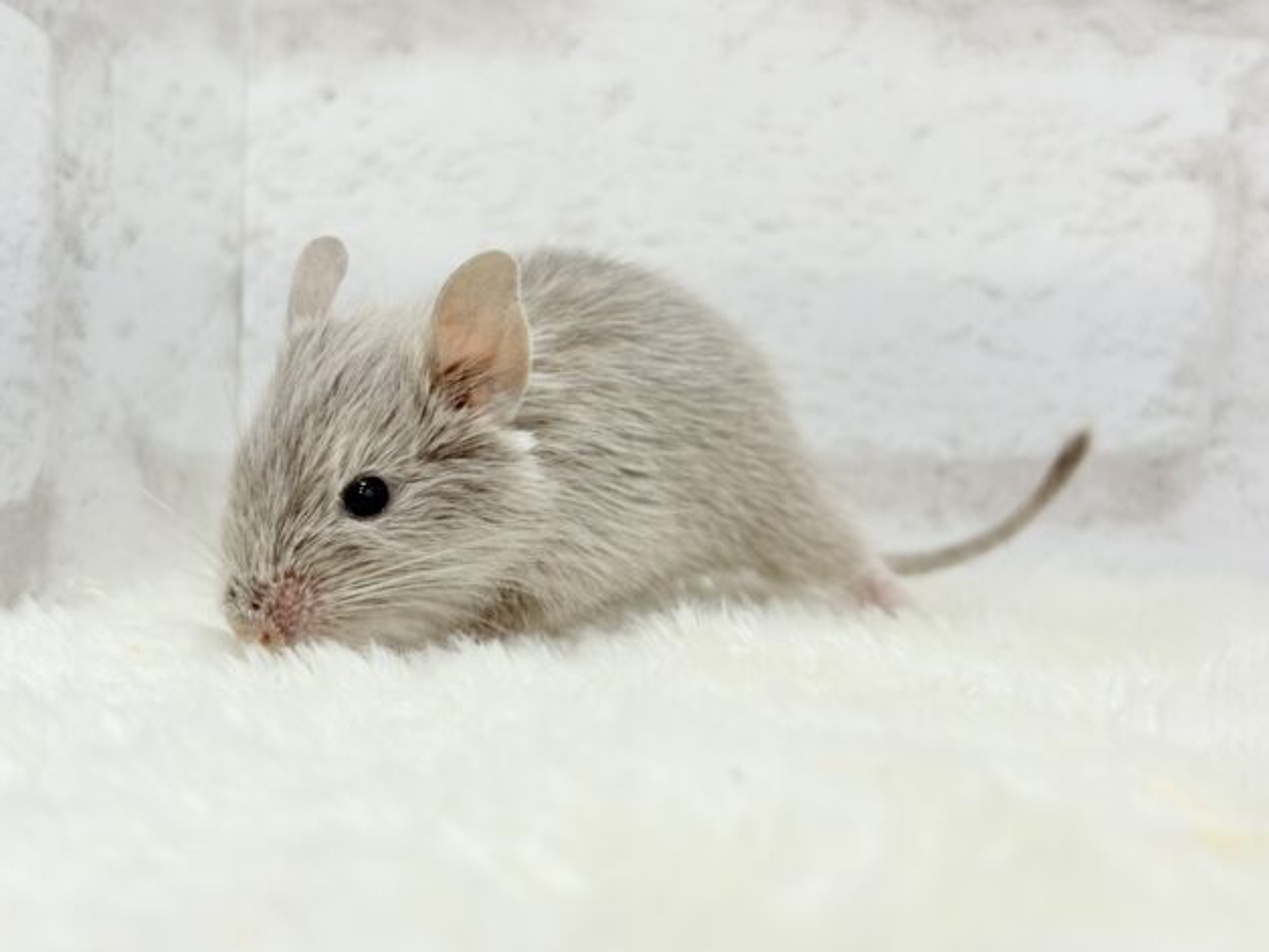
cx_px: 624
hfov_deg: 36.2
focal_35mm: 53
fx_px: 1943
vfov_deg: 27.5
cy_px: 481
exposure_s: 1/50
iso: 32
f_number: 1.6
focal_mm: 5.96
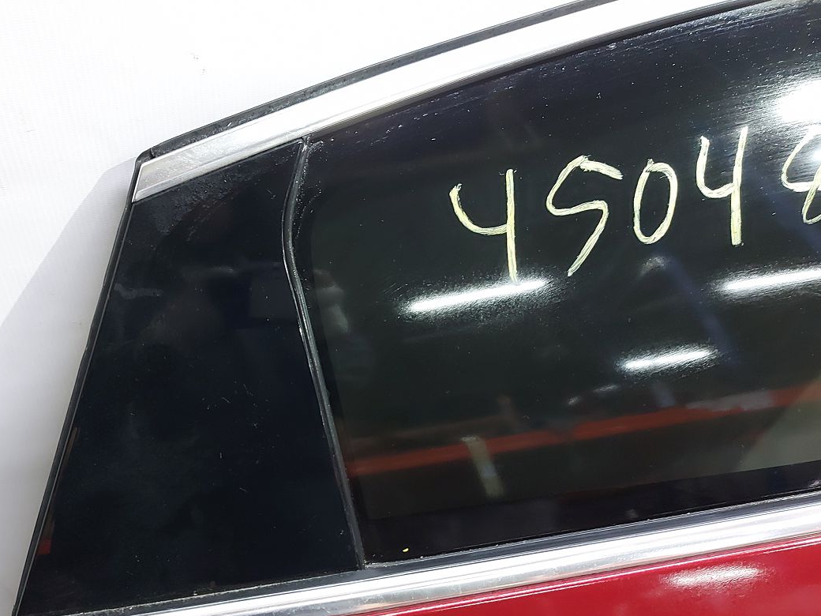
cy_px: 384
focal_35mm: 32
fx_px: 759
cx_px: 364
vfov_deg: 43.8
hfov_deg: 56.7
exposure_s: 1/25
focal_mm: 5.23
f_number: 1.8
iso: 250
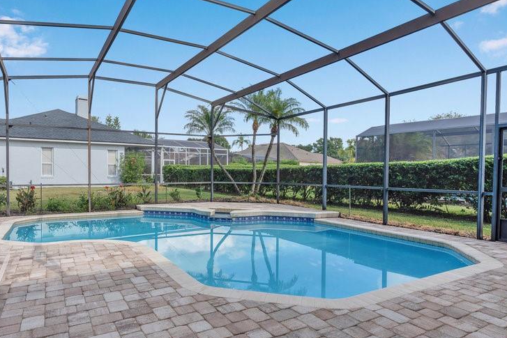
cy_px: 189
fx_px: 310
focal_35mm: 22
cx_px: 229
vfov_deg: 57.1
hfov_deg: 78.4
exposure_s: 1/125
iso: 100
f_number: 9
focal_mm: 16
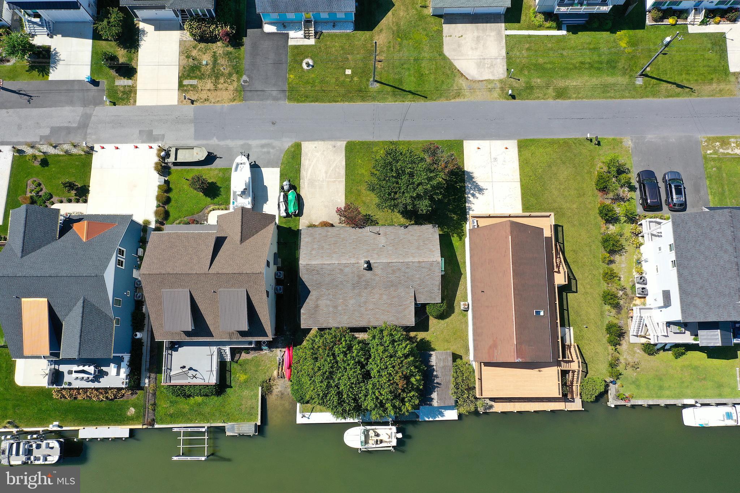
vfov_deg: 46.4
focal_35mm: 28
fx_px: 575
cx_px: 370
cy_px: 246
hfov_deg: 65.5
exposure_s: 1/320
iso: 100
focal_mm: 10.26
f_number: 5.6
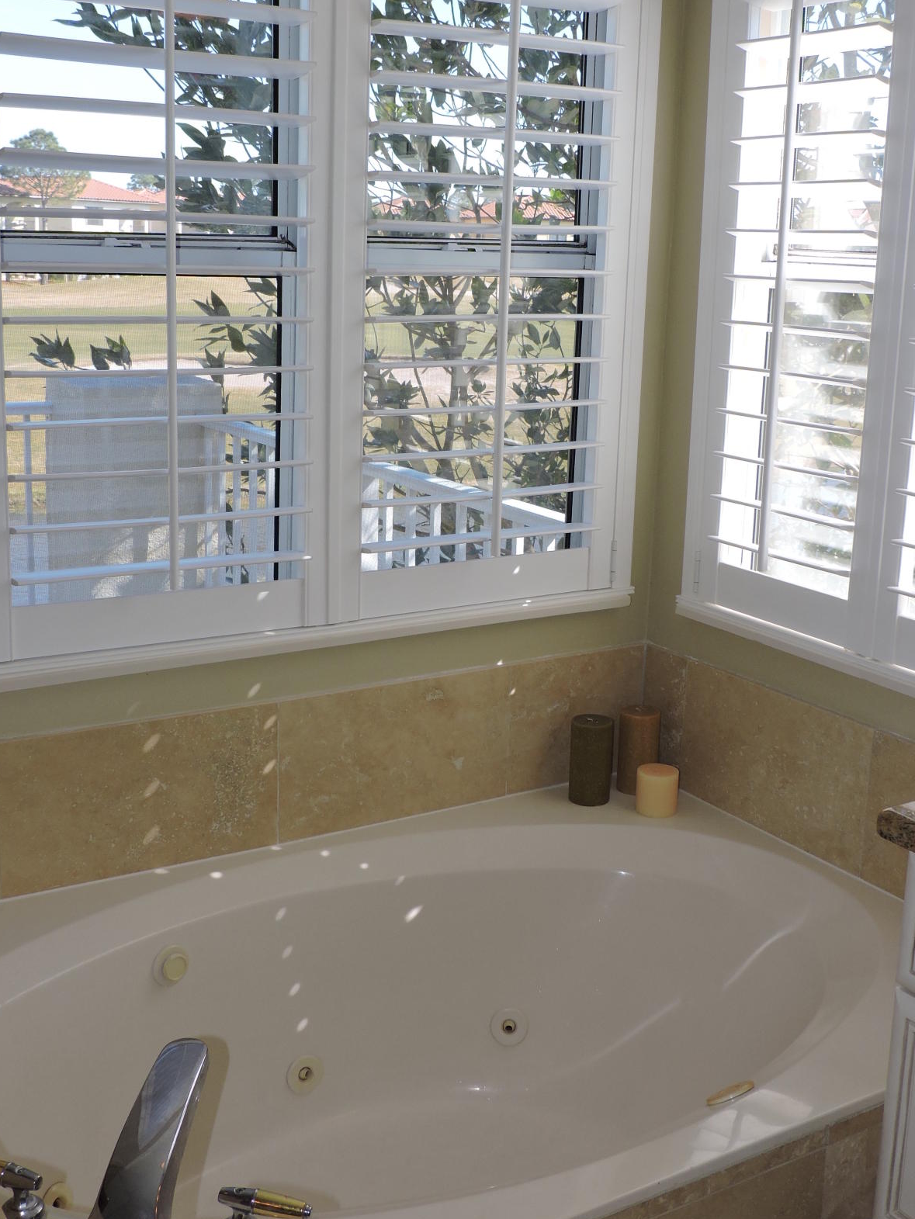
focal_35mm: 42
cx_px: 485
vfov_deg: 44.7
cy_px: 551
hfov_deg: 34.4
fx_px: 1480
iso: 100
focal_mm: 5.9
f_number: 3.2
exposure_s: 1/320
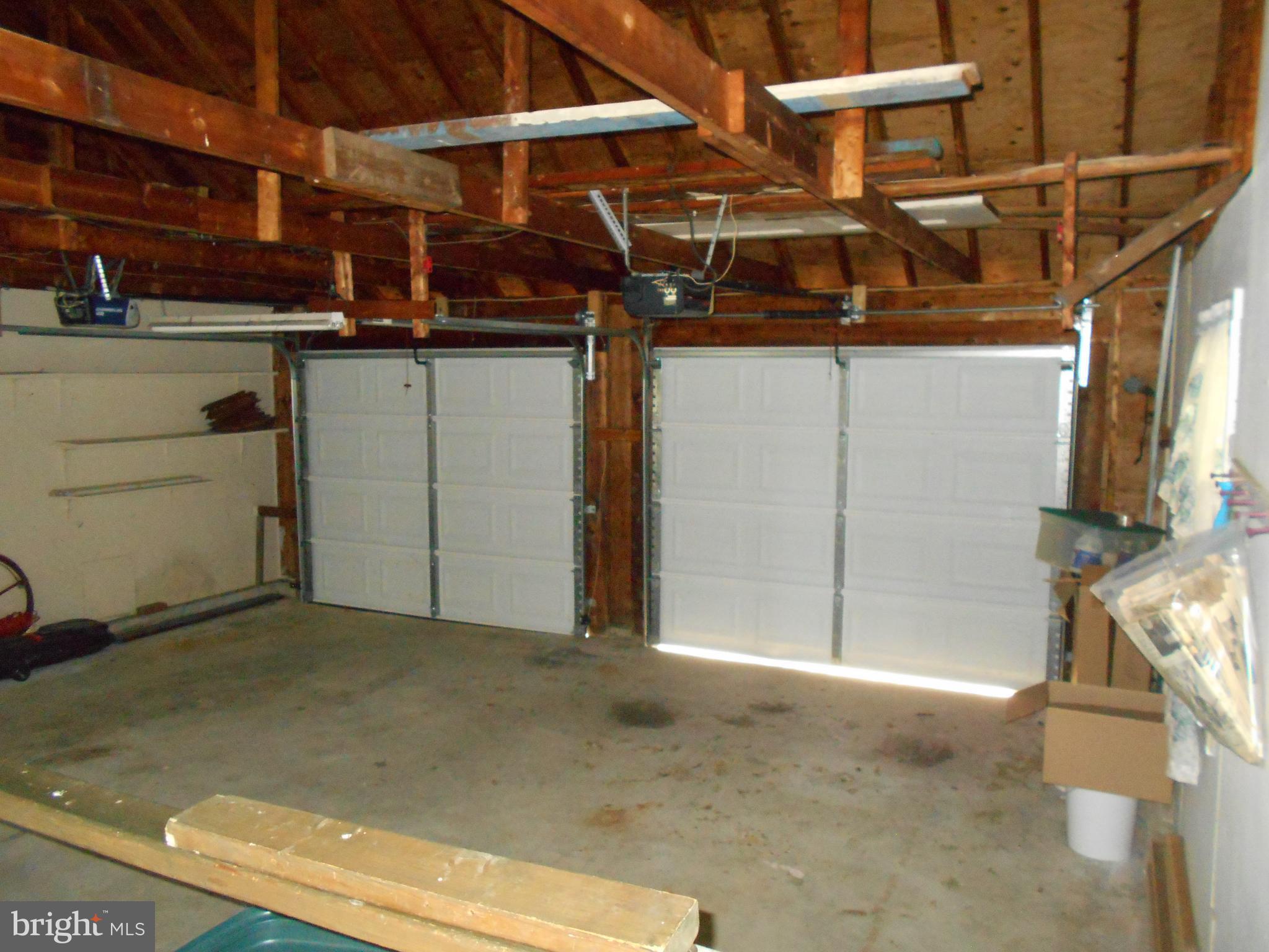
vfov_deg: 53.1
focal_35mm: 26
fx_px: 953
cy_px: 476
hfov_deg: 67.3
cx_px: 634
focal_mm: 4.6
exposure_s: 1/25
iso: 1000
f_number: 3.2
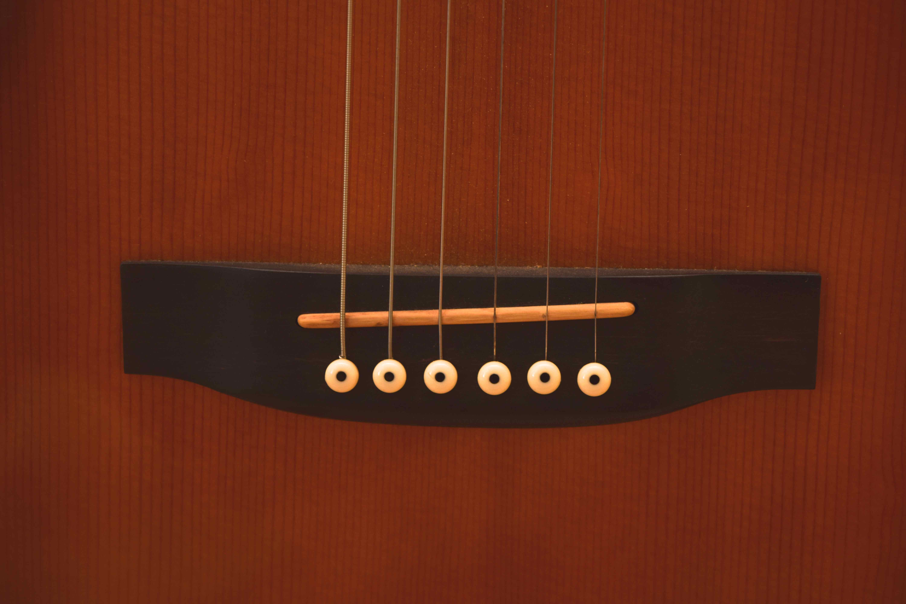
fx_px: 2076
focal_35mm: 82
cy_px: 302
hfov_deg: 24.6
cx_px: 453
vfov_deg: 16.6
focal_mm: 55
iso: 100
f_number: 5.6
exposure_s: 1/60
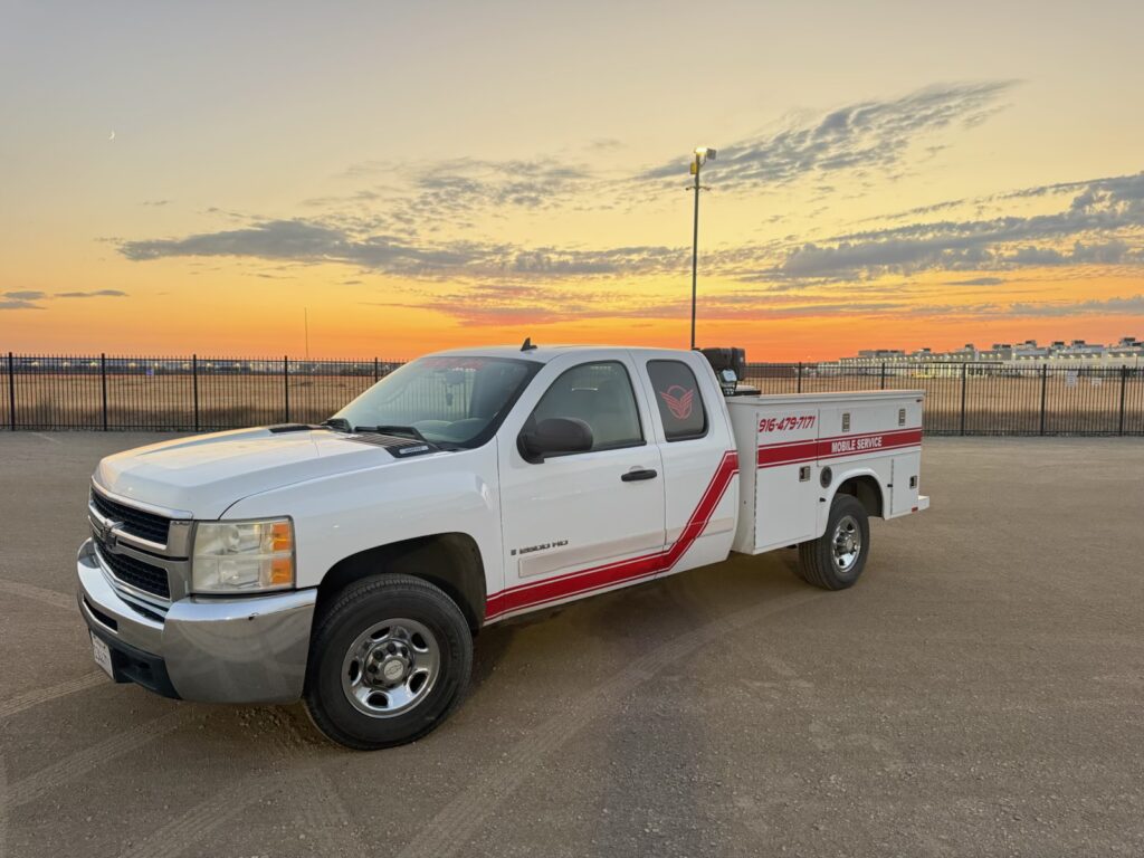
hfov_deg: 71.6
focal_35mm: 24
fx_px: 793
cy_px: 429
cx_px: 572
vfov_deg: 56.8
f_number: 1.78
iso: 500
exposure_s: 1/60
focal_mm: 6.76
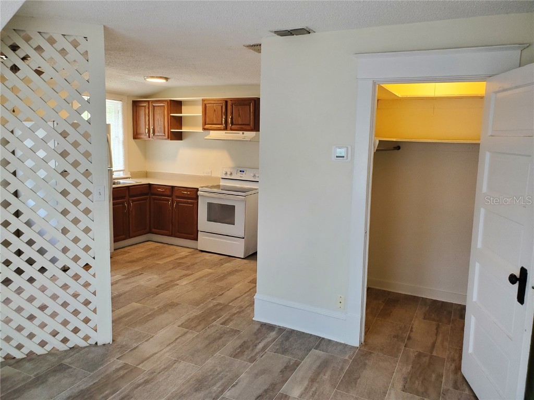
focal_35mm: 26
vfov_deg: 53.1
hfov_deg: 67.3
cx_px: 267
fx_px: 401
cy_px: 200
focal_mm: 4.3
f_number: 2.4
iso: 200
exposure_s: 1/60
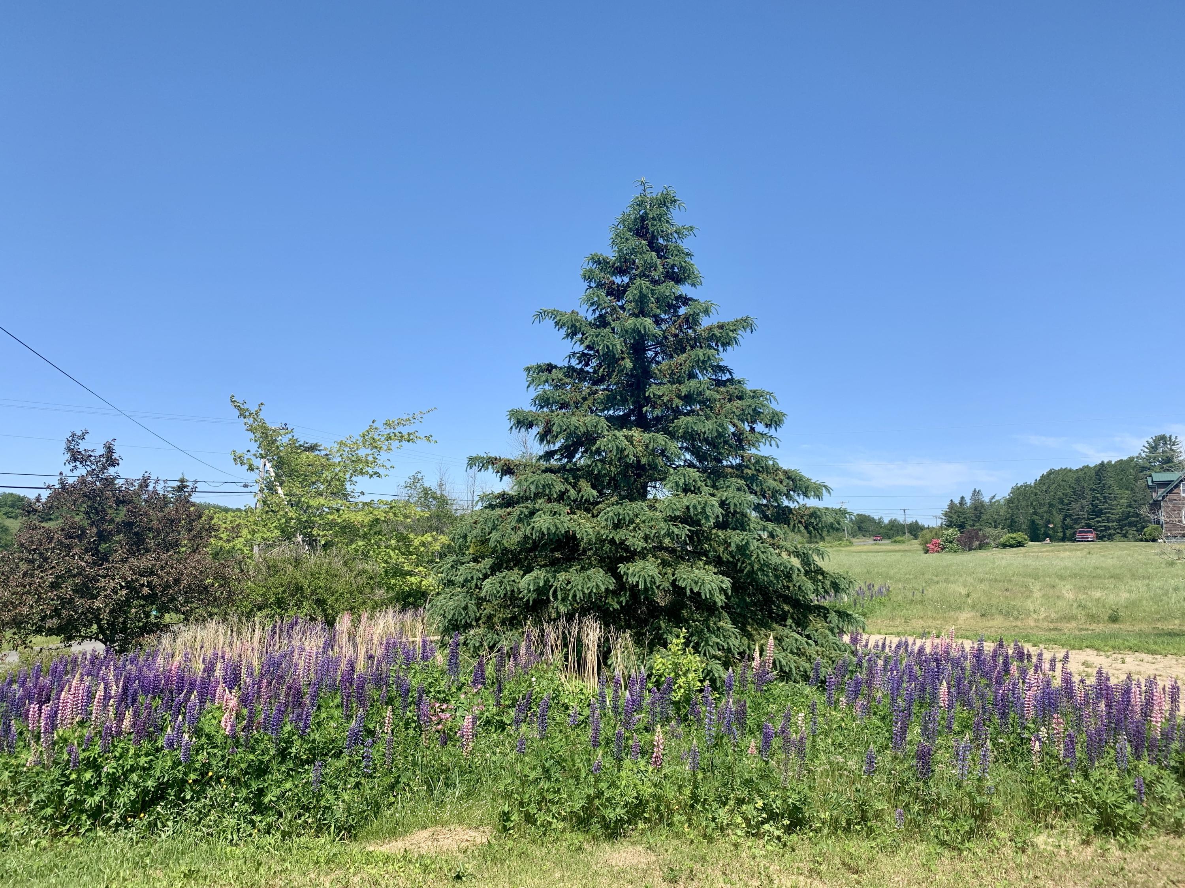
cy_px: 444
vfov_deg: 53.1
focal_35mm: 26
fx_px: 890
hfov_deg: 67.3
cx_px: 592
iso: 25
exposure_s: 1/1845
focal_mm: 4.25
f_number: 1.8
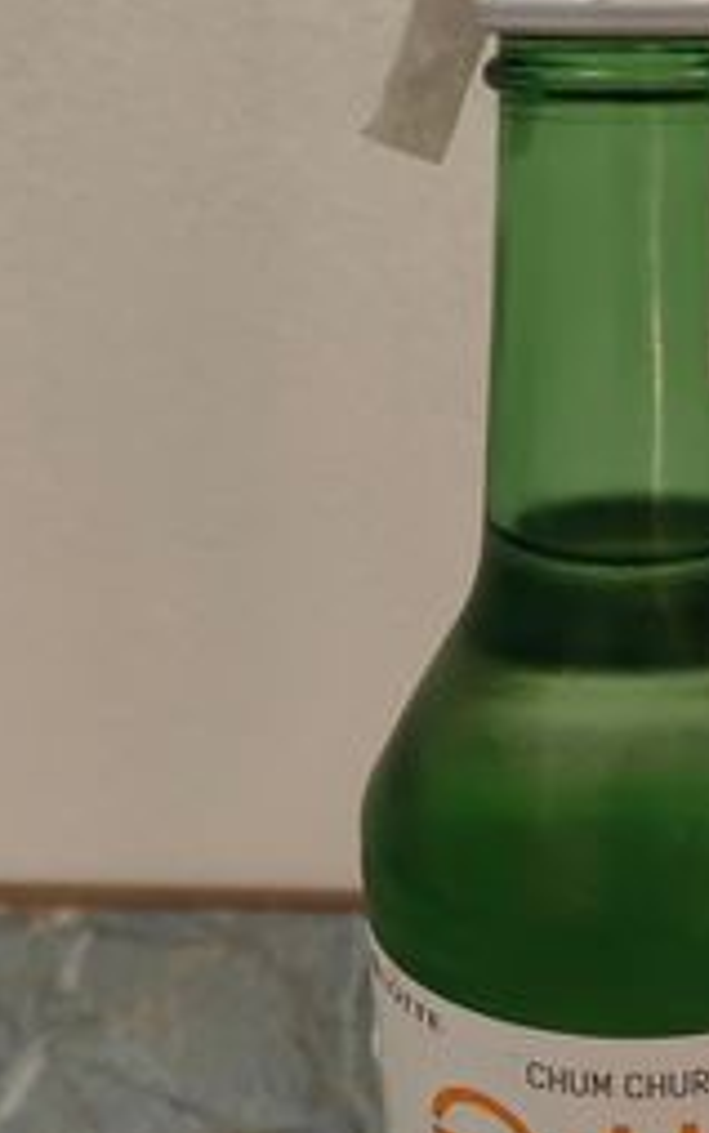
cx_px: 669
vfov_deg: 41.5
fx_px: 1482
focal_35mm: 48
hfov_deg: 25.8
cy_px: 723
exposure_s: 1/120
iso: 200
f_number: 1.8
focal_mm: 5.54
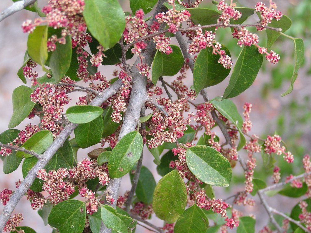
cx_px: 152
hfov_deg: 23.0
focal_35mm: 85
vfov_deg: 17.4
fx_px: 764
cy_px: 112
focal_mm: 13.4
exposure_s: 1/100
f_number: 3.2
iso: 80
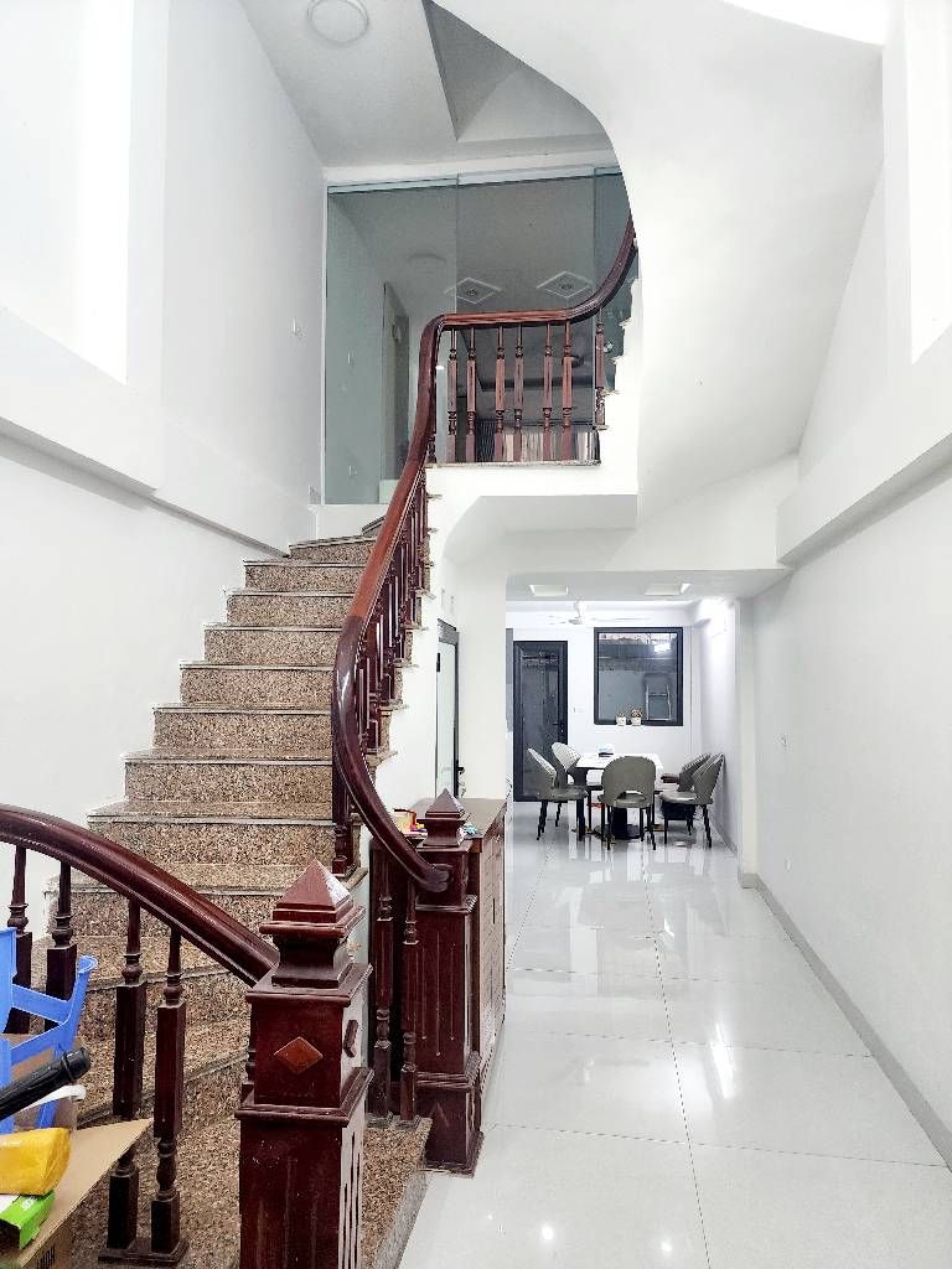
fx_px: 843
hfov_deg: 58.9
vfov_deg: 73.9
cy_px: 634
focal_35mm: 23
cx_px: 476
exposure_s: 1/100
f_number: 1.8
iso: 160
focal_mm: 6.4
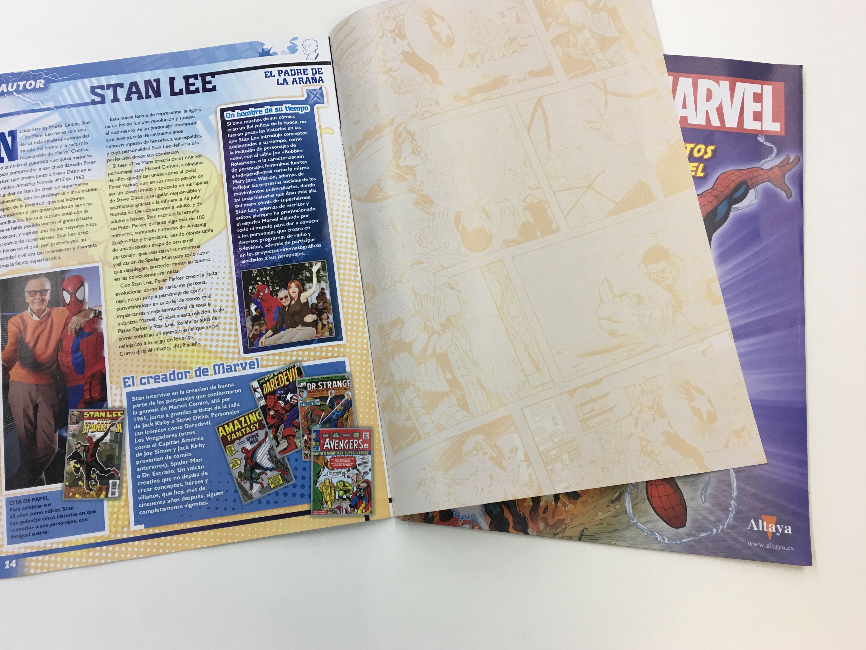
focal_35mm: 31
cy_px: 329
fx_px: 776
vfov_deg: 45.4
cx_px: 404
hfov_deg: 58.3
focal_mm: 4.15
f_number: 2.2
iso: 40
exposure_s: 1/33
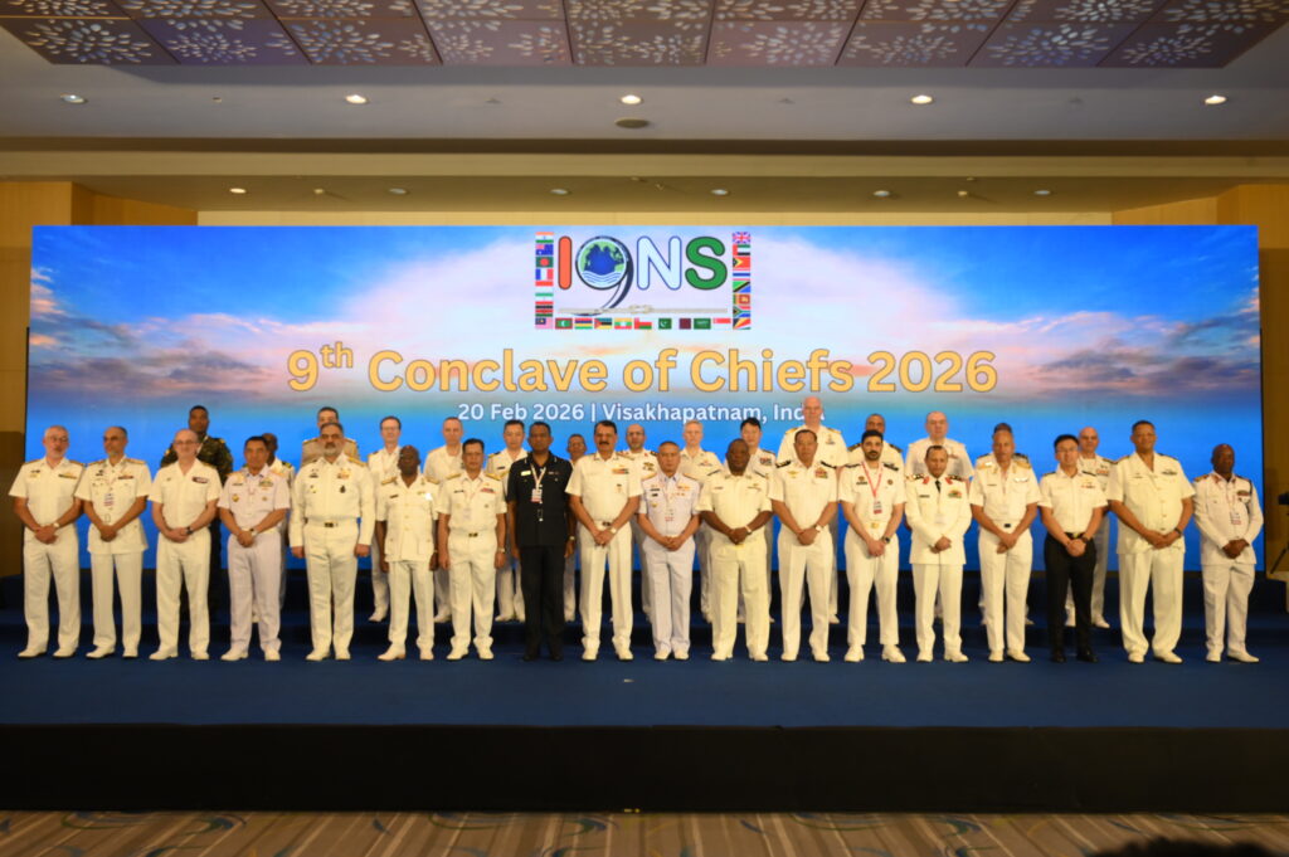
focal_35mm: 34
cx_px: 644
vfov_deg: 38.3
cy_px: 428
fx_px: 1234
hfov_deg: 55.1
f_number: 6.3
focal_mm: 34.5
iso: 1600
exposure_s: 1/125
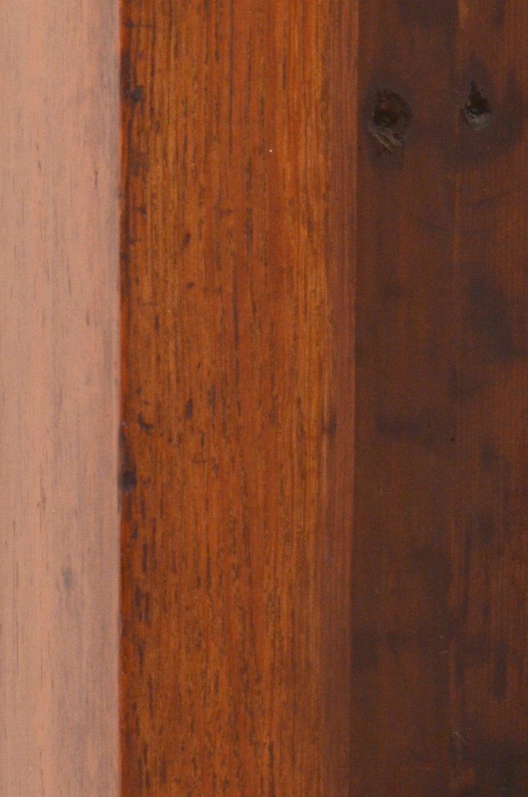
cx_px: 601
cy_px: 561
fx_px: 4001
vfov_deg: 11.4
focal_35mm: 181
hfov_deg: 7.5
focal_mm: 46
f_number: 22
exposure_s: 1/125
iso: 800
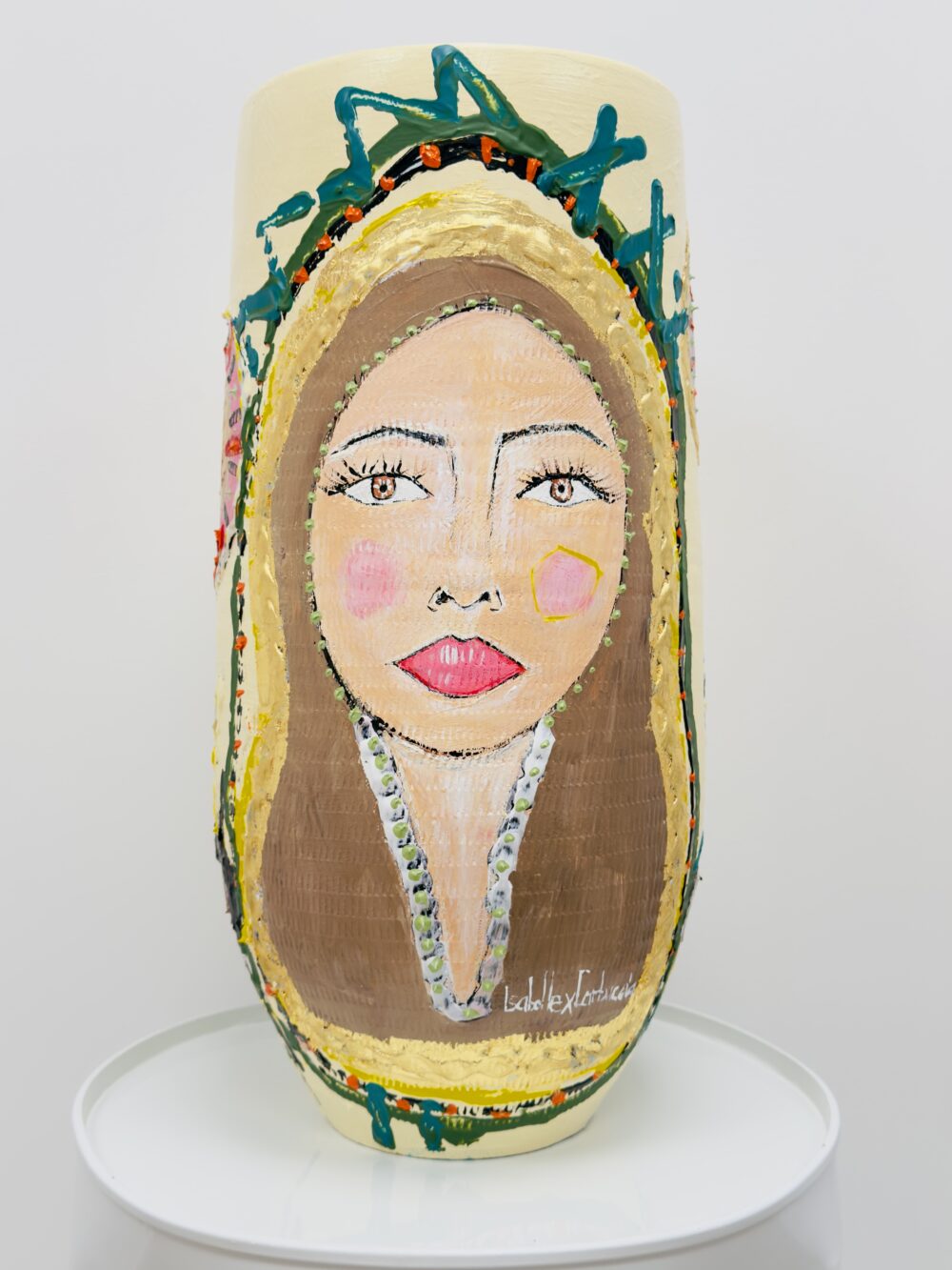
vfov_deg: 45.8
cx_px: 476
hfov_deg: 35.1
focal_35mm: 41
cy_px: 635
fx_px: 1503
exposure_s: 1/145
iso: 50
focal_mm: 6.76
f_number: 1.78
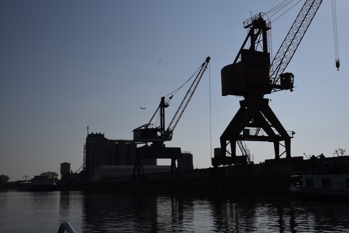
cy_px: 115
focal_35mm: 43
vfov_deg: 31.2
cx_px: 177
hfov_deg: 45.4
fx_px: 417
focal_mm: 42
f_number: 14
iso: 100
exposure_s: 1/500
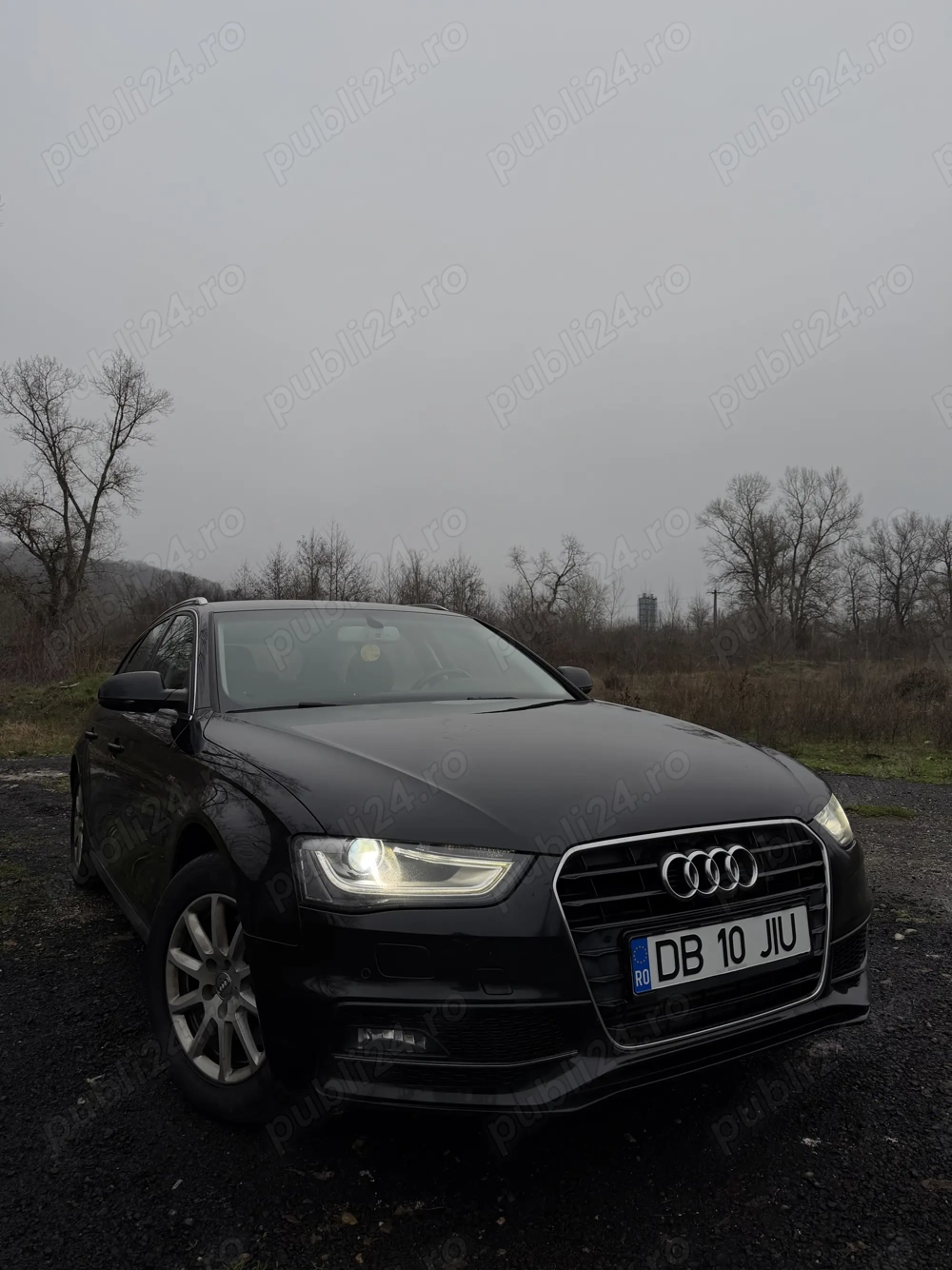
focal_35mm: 24
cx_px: 476
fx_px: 880
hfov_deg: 56.8
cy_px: 635
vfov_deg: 71.6
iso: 100
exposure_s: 1/643
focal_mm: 6.76
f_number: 1.78
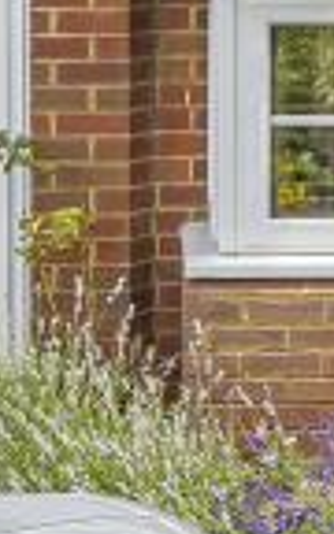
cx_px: 1822
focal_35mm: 171
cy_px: -577
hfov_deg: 5.3
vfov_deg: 11.0
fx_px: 2485
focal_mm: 23.5
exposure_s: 1/125
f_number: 6.3
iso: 800
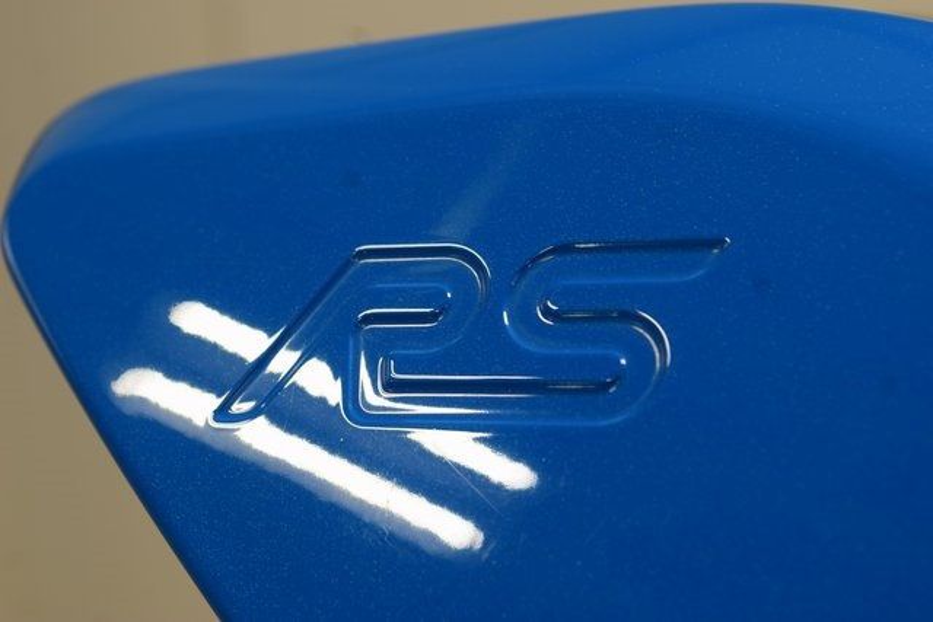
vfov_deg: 14.0
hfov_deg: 20.9
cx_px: 466
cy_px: 311
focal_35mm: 98
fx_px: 2527
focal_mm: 65
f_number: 7.1
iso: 400
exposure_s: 1/30
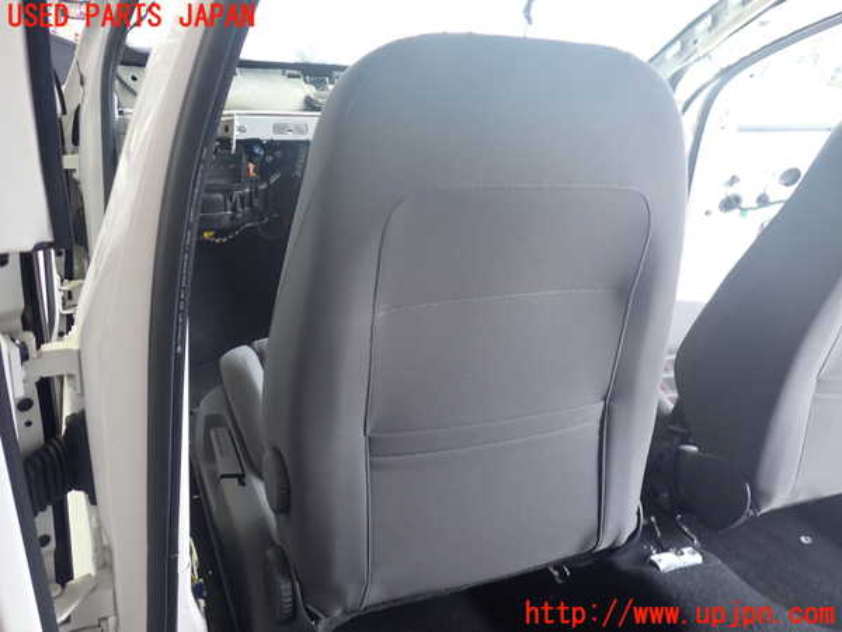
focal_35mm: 30
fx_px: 730
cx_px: 421
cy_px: 316
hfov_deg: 60.0
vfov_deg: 46.8
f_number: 2.3
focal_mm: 5.4
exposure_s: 1/50
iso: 200
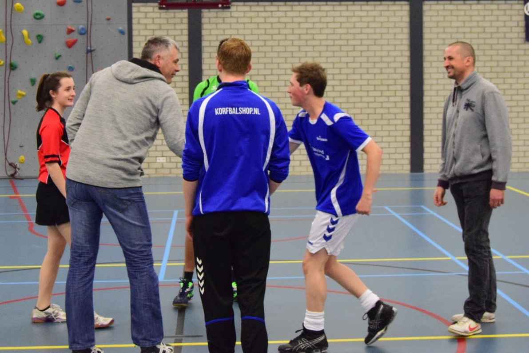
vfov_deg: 23.8
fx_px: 838
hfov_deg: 35.1
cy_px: 176
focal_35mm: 57
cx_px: 264
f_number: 7.1
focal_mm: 38
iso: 5000
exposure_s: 1/200
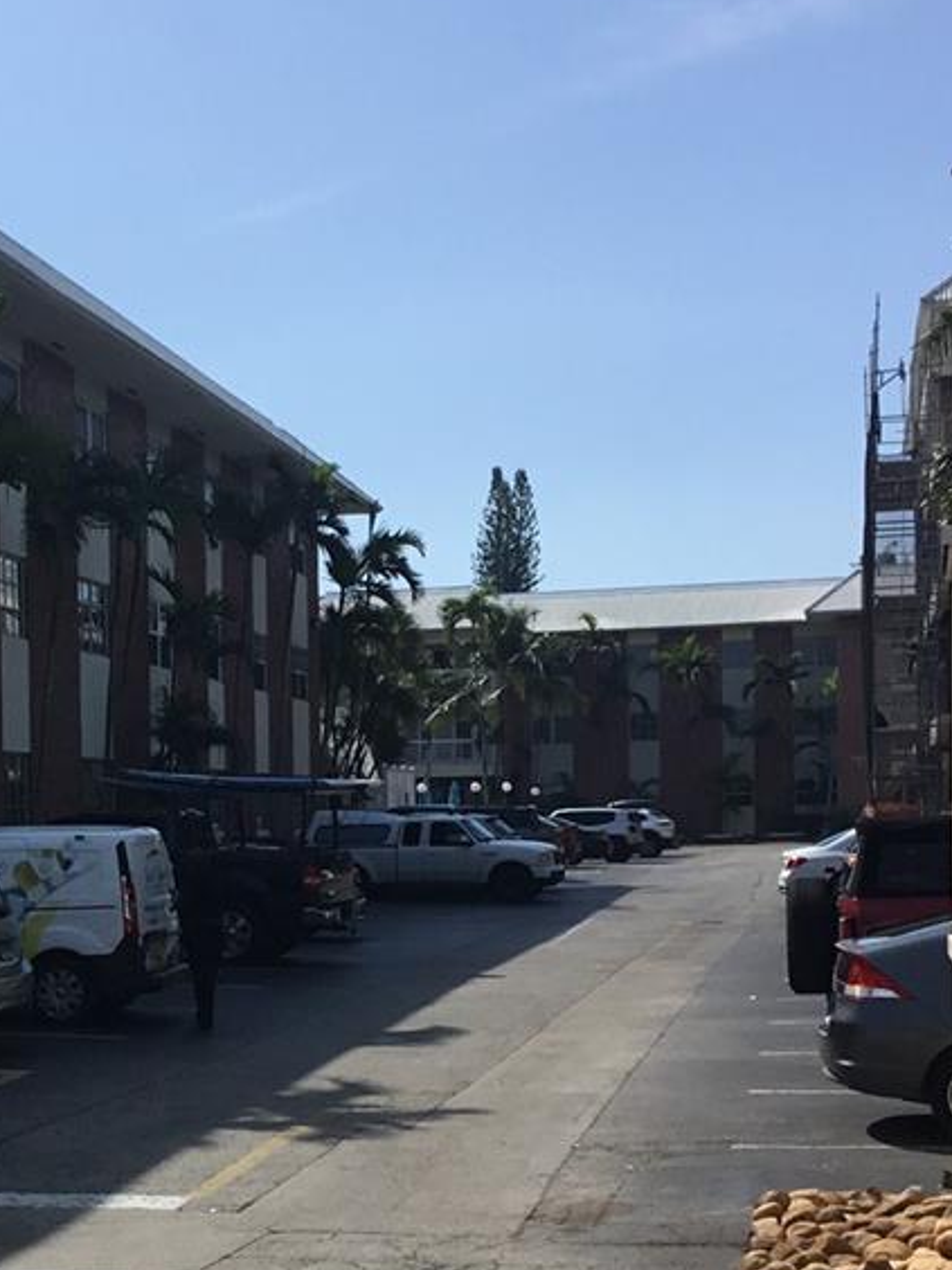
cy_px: 883
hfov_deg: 21.9
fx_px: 2420
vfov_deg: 29.1
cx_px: 169
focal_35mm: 66
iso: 25
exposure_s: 1/1942
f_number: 2.4
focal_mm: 3.3
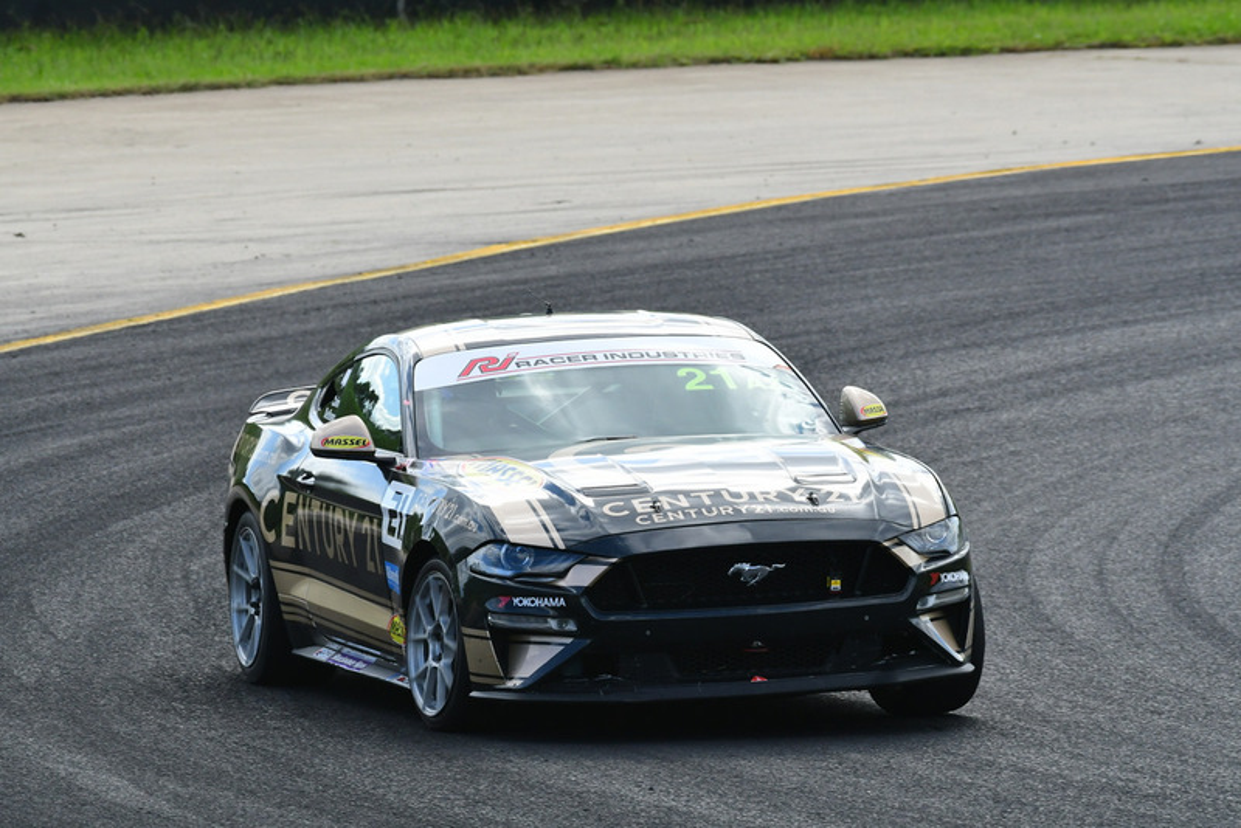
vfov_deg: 2.7
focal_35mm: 510
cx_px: 620
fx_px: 17586
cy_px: 414
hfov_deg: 4.0
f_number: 10
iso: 800
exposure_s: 1/640
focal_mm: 340
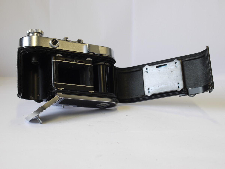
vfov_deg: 24.4
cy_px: 84
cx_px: 112
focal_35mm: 60
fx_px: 390
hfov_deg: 32.2
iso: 400
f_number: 8
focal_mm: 30
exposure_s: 1/50
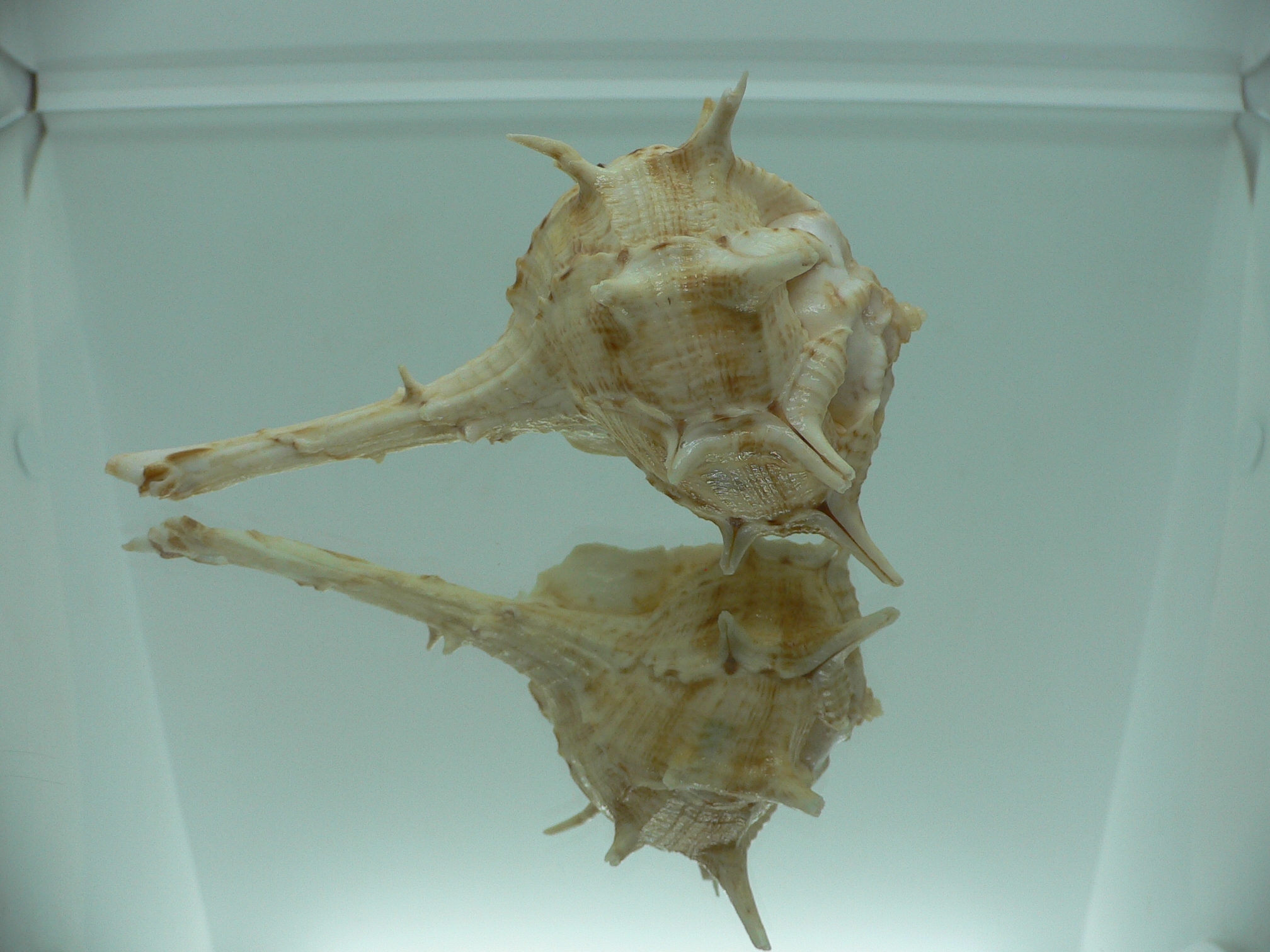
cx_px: 635
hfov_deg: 52.6
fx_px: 1284
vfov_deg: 40.7
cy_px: 476
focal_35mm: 35
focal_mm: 4.6
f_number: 2.8
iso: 80
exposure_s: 1/80
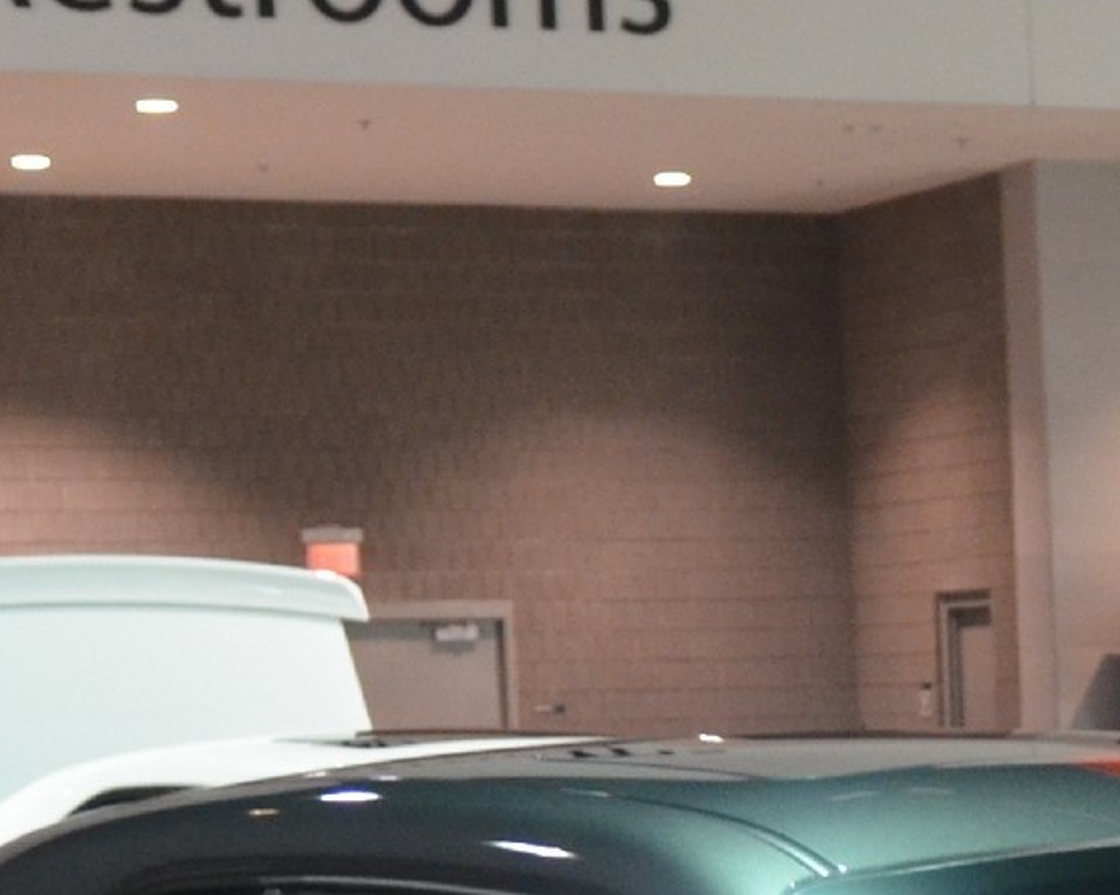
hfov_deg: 11.4
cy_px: 1573
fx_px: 5433
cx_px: 1476
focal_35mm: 164
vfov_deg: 9.0
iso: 1600
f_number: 2.8
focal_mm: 26
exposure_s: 1/20
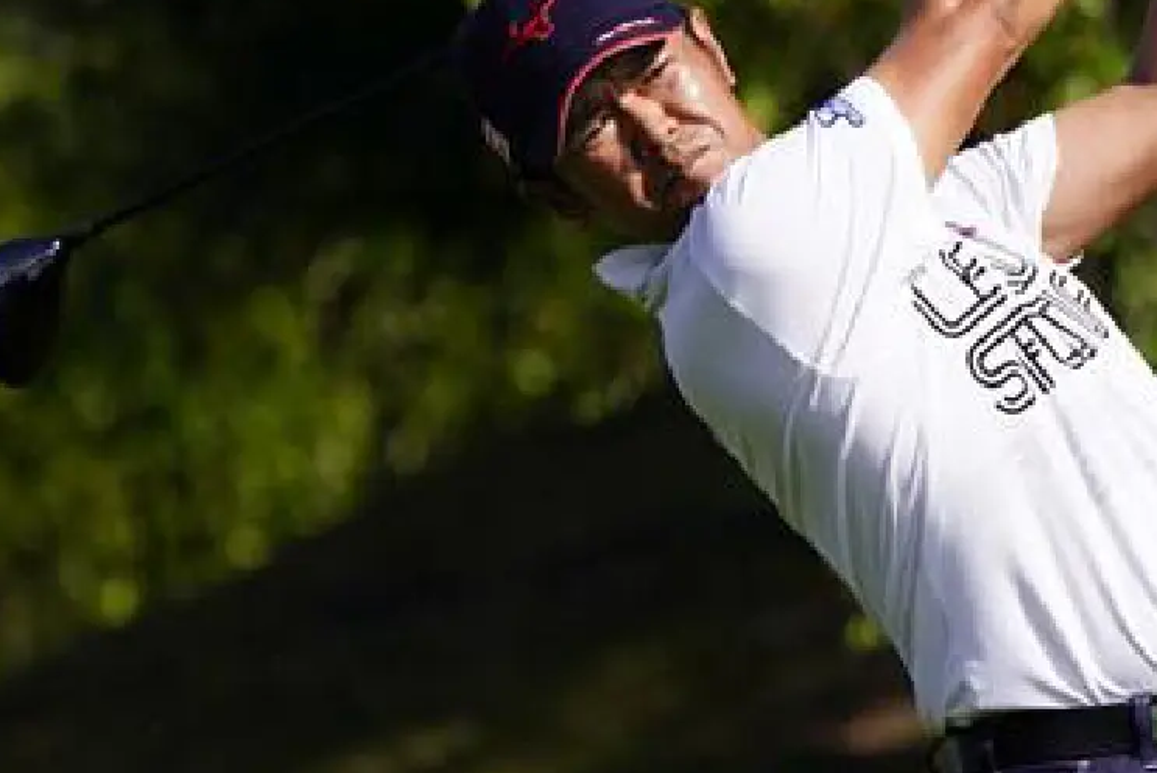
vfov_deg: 1.7
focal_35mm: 807
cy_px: 418
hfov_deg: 2.6
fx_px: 25945
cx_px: 1395
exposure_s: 1/4000
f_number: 5.6
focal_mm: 300
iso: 1000
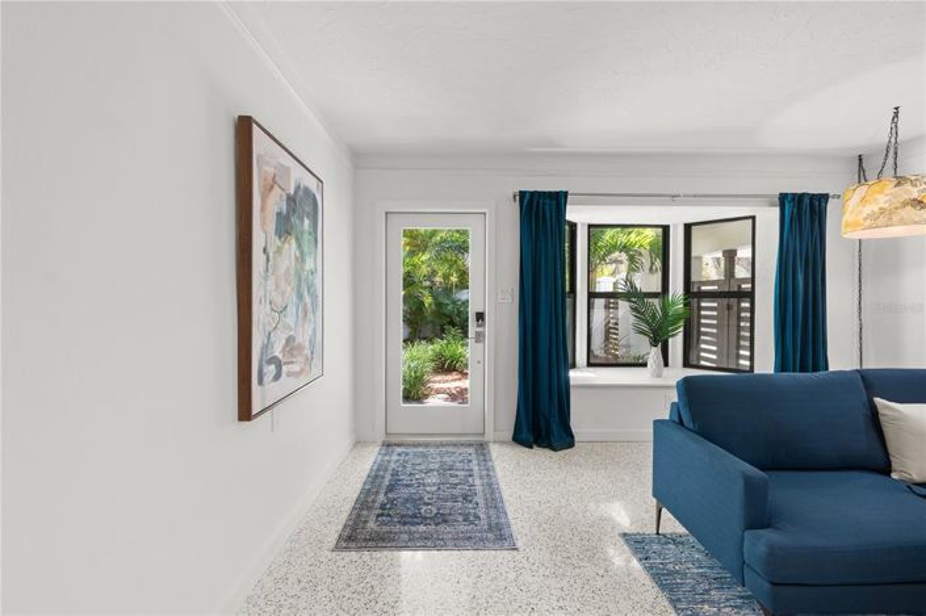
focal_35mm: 15
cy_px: 308
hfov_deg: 100.4
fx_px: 386
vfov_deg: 77.2
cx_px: 463
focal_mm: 10
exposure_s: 2
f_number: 7.1
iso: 100
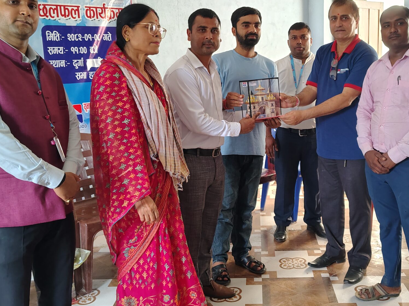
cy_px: 146
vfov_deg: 35.1
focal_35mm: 41
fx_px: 484
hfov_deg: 45.5
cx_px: 245
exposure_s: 1/100
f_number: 1.8
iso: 794
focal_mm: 5.56
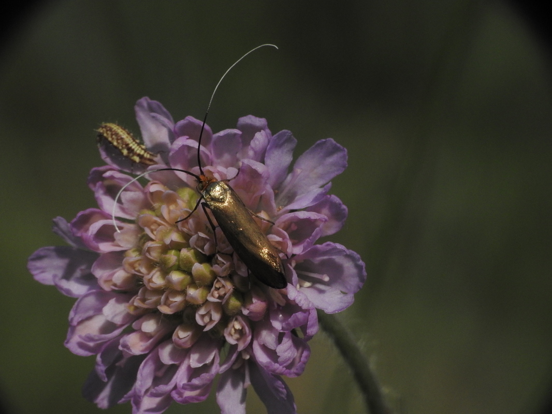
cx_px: 276
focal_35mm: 105
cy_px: 207
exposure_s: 1/3200
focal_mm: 18.8
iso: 400
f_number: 7.6
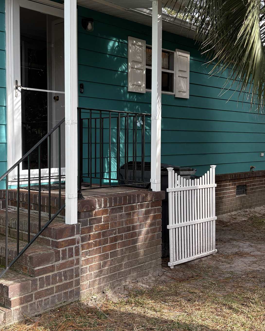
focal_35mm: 43
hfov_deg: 34.8
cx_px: 113
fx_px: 422
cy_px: 152
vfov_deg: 42.9
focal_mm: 5.96
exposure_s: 1/801
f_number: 1.6
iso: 64
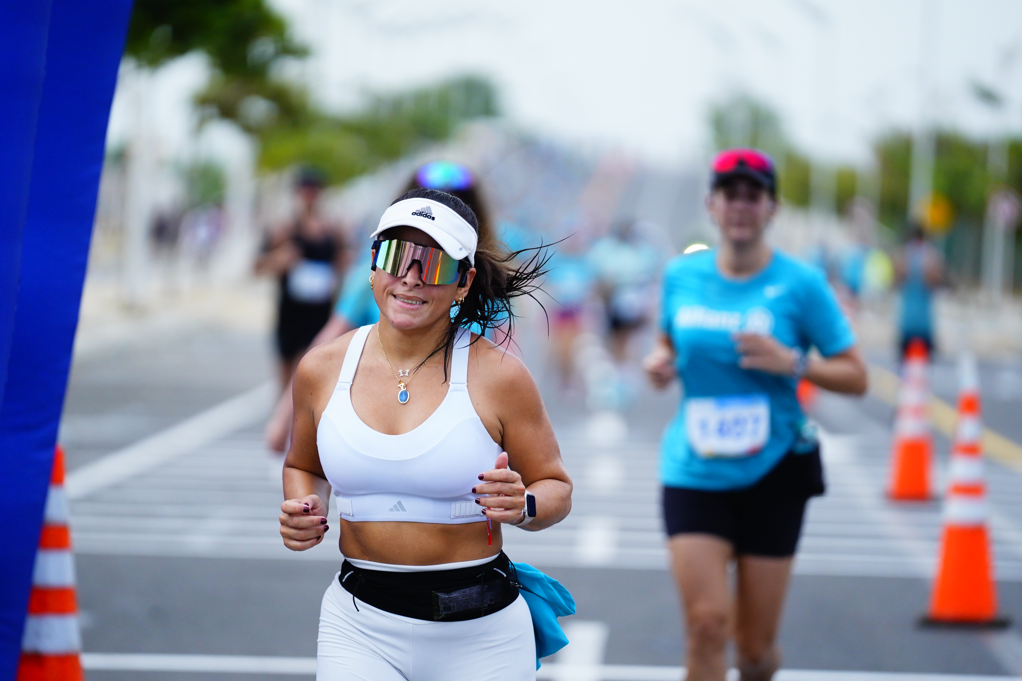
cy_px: 340
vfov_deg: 7.1
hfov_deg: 10.6
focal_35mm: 194
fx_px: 5493
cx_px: 511
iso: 1600
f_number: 2.8
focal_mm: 193.5
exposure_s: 1/4000
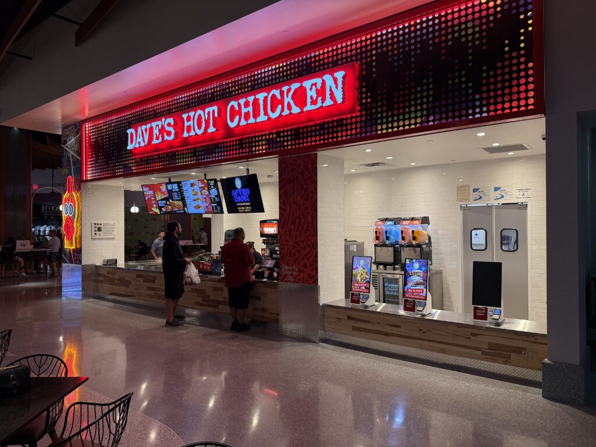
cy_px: 224
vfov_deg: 56.8
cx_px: 298
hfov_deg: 71.6
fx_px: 413
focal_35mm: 24
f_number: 1.78
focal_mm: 6.76
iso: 250
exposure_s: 1/120
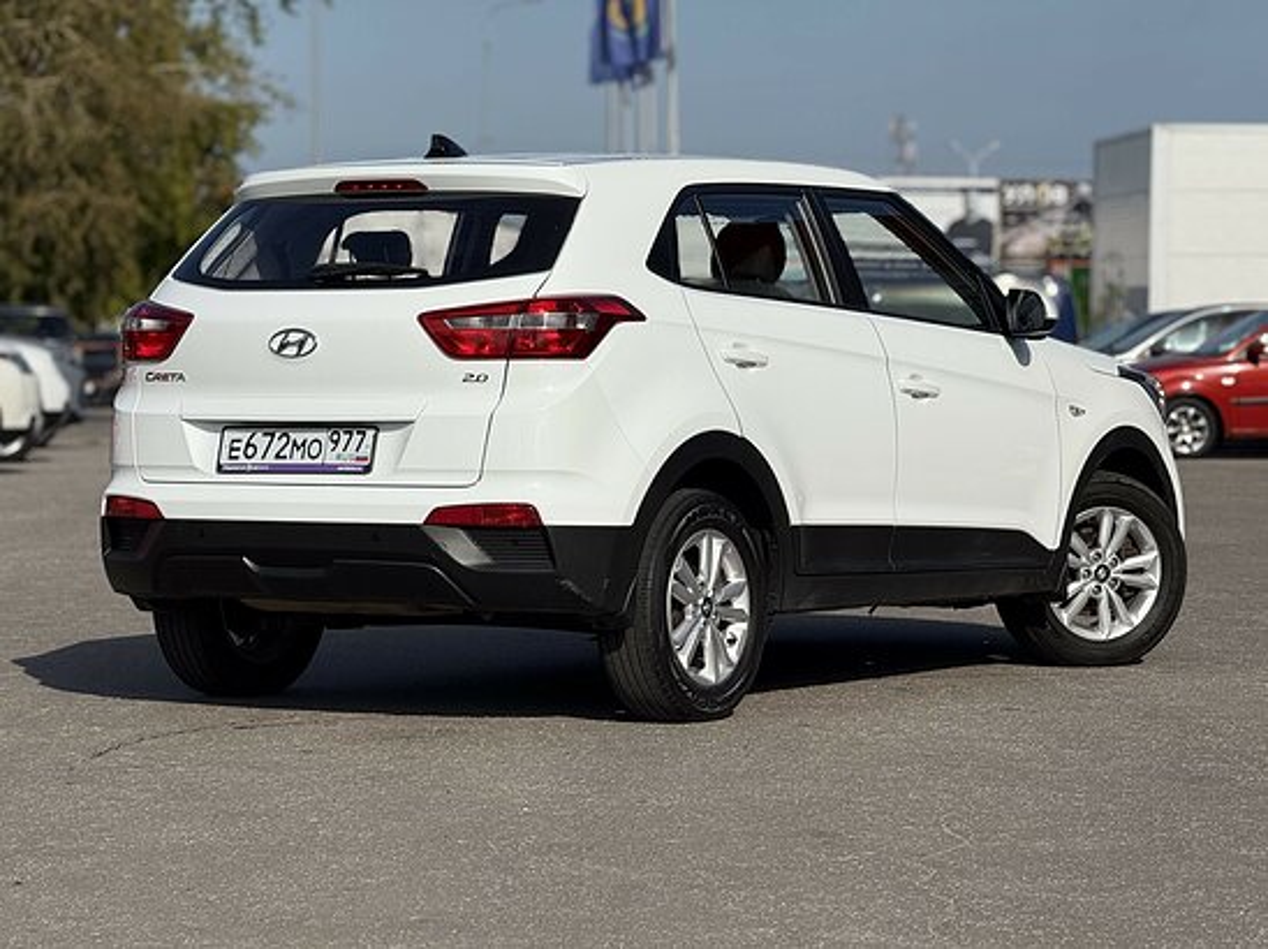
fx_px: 4392
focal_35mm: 120
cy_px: 474
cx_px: 634
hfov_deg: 16.4
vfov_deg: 12.3
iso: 50
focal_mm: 15.66
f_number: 2.8
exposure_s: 1/3344
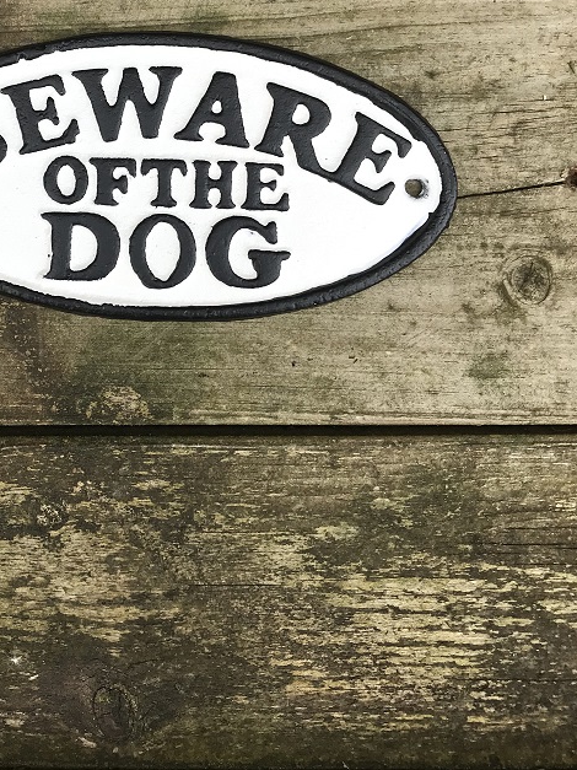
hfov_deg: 31.6
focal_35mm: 45
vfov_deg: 40.5
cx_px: 142
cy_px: 167
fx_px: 1000
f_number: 1.8
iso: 20
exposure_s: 1/443
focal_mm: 3.99
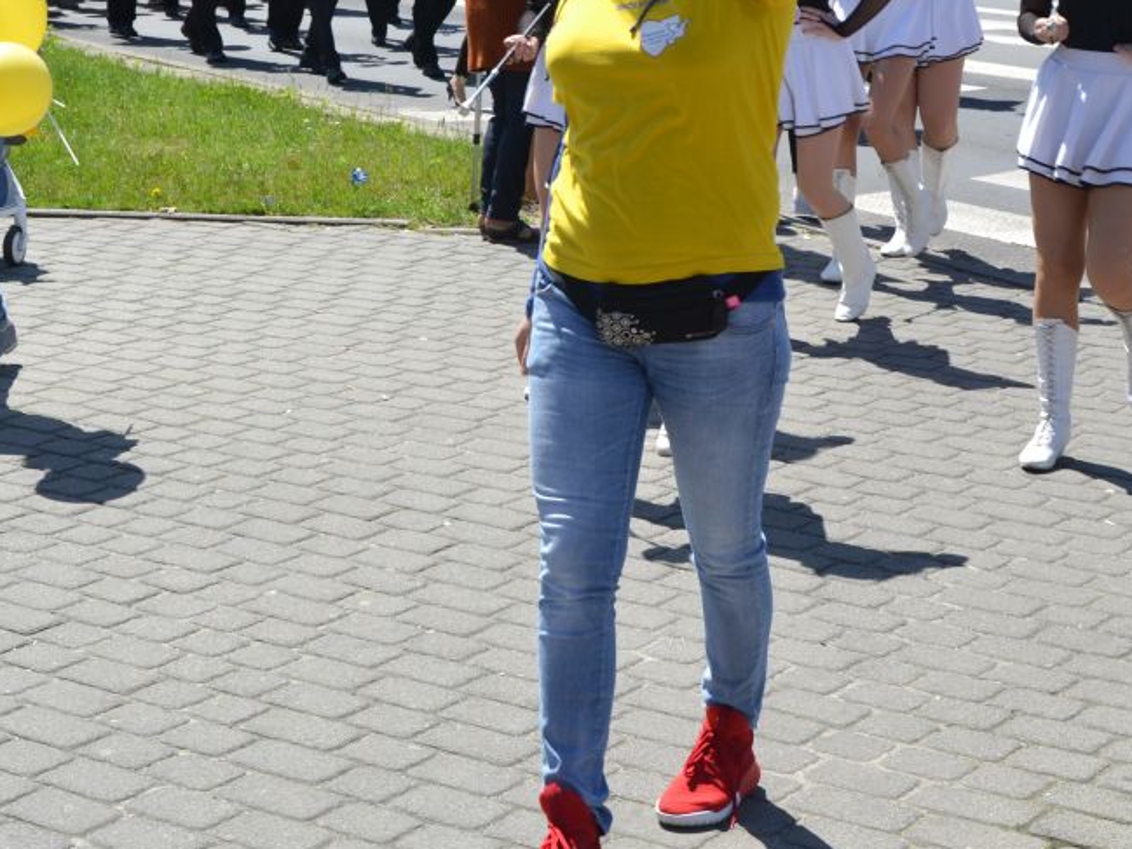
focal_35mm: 80
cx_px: 399
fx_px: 2617
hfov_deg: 24.3
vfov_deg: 18.4
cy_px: 246
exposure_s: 1/200
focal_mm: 30
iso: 100
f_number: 7.1
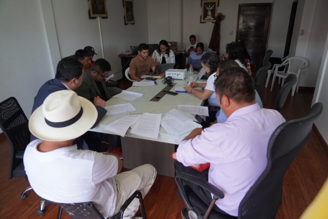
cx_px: 164
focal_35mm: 24
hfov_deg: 73.7
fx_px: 219
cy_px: 110
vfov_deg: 53.1
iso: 1000
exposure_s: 1/160
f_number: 4
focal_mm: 24
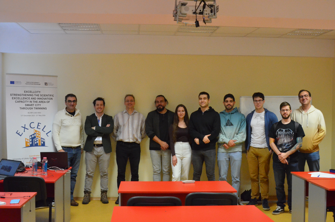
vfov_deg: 28.0
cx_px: 168
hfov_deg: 41.2
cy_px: 111
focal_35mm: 48
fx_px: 446
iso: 5000
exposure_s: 1/125
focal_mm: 32
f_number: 5.6
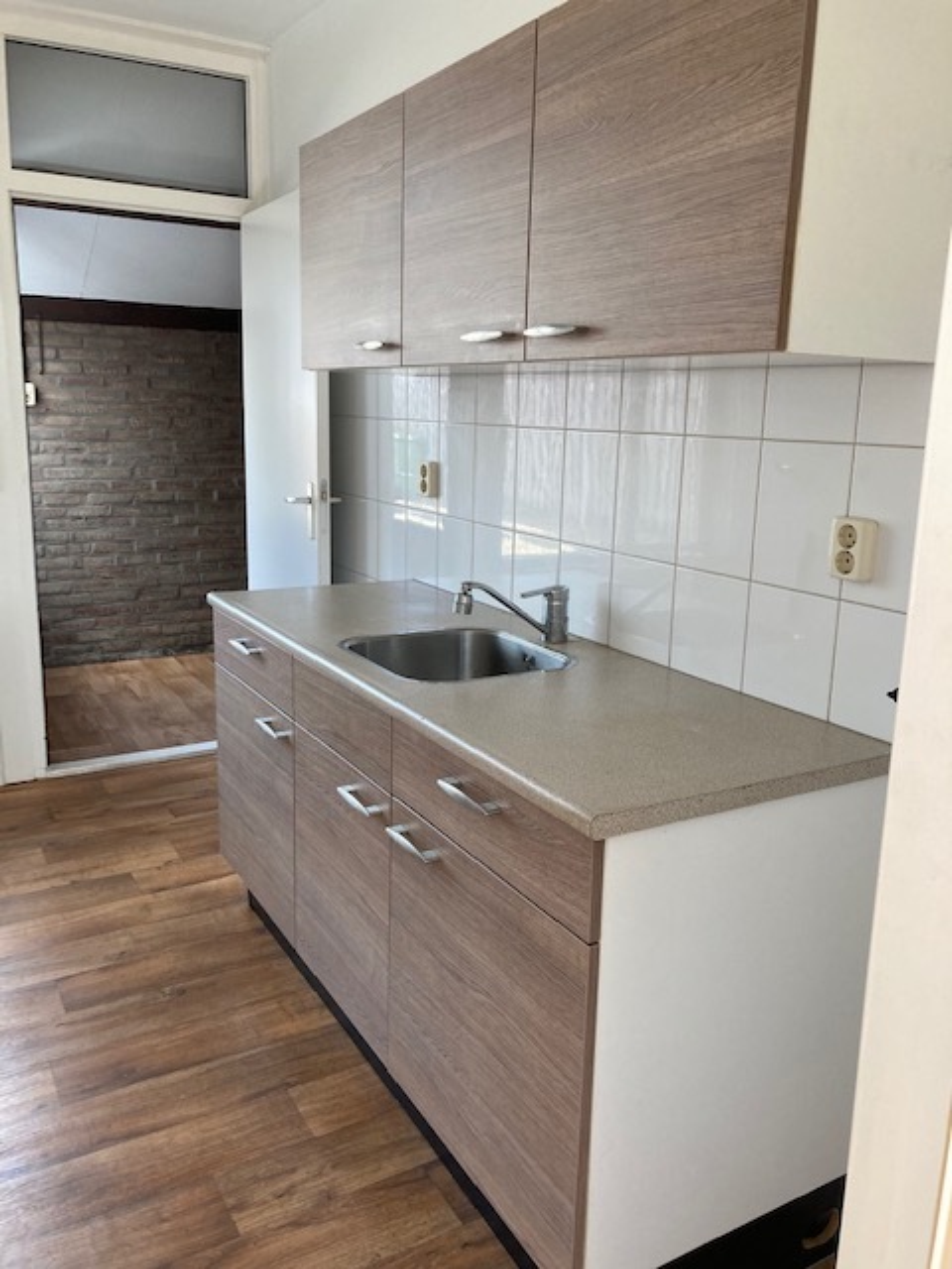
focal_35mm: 28
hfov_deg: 49.7
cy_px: 634
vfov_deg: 63.4
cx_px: 476
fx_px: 1027
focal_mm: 3.99
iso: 80
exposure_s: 1/87
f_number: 1.8
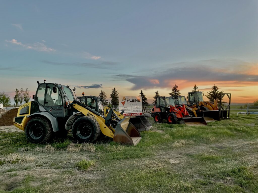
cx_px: 129
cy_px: 96
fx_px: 194
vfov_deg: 53.1
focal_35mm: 26
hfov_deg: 67.3
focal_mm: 4.2
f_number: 1.6
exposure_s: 1/121
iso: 64
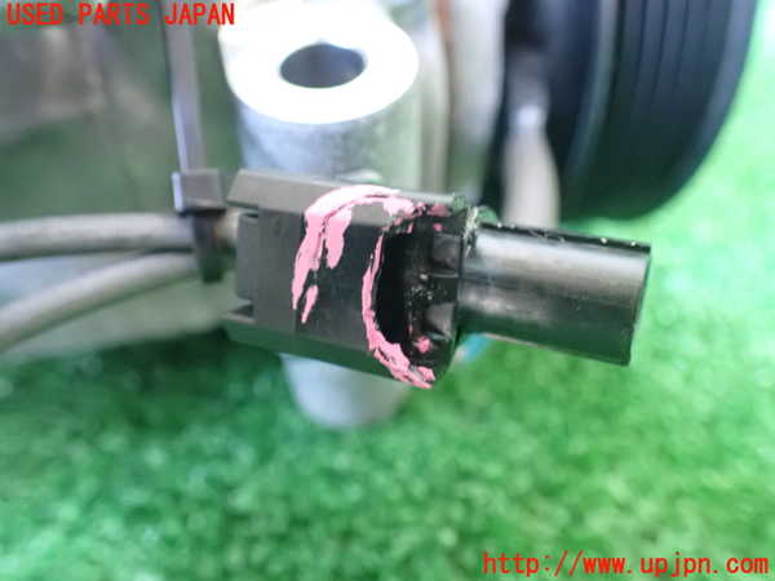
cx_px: 388
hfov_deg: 60.0
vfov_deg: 46.8
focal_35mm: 30
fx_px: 672
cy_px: 290
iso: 1600
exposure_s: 1/30
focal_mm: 5.4
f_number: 2.3
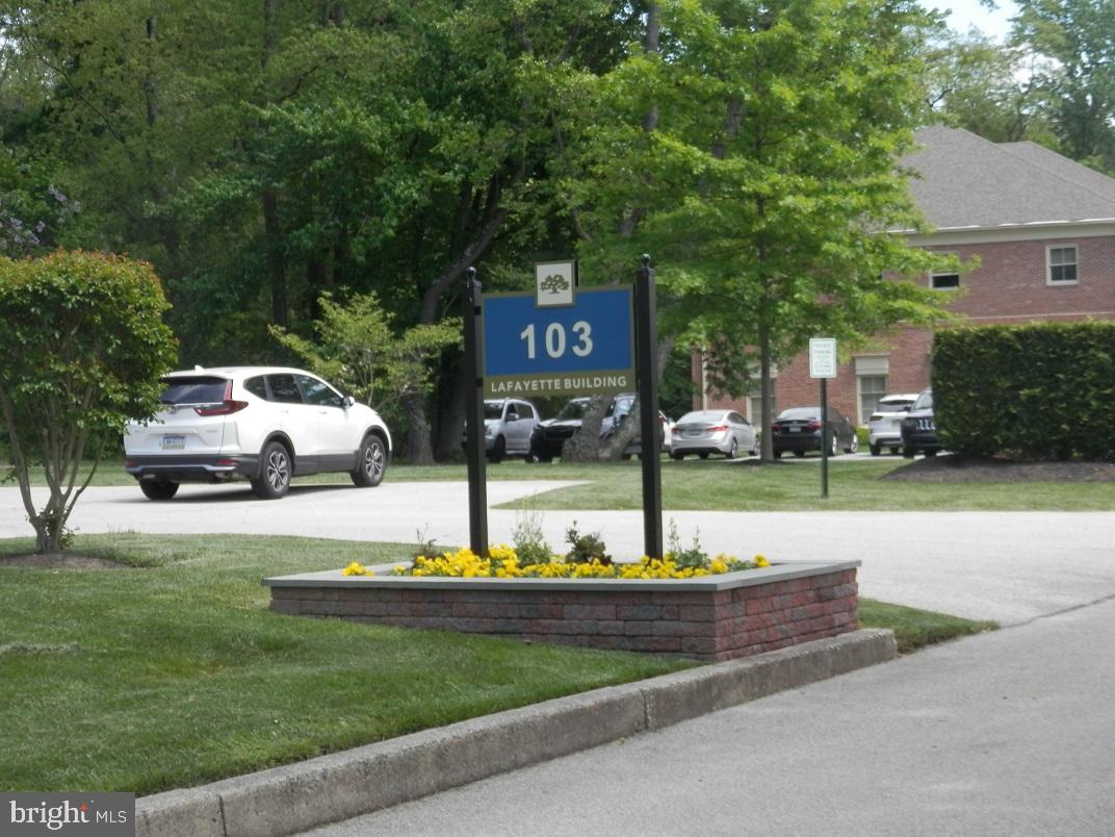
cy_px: 418
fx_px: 2126
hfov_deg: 29.4
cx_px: 558
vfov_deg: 22.3
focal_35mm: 66
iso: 80
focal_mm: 11.9
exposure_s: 1/160
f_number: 4.4
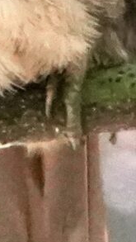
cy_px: -124
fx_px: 35217
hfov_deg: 0.2
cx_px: 71
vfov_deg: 0.4
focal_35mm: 5498
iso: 6400
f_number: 6.3
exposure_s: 1/400
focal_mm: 600
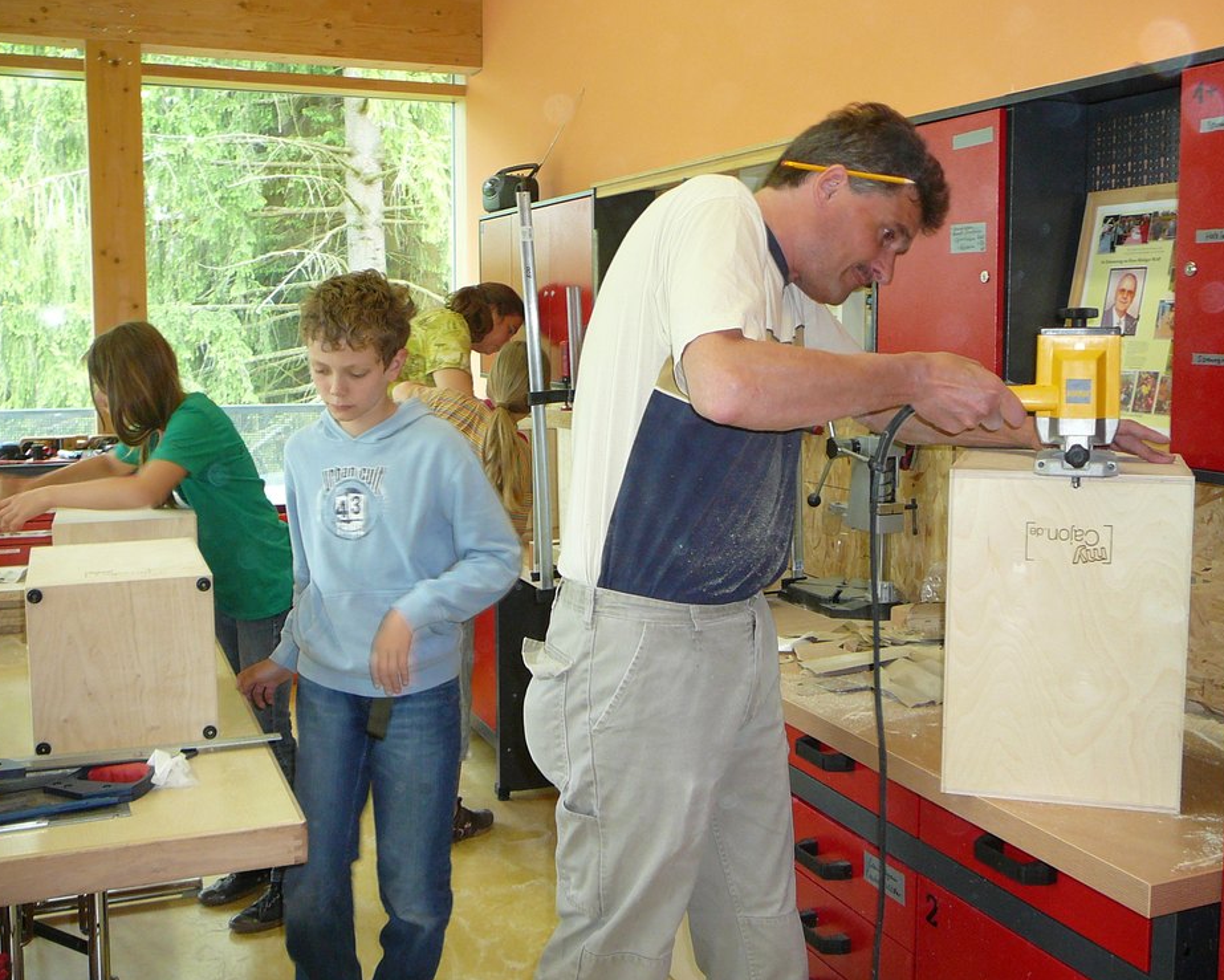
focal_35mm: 37
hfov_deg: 49.0
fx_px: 1341
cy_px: 492
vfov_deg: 40.2
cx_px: 644
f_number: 2.8
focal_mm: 5.2
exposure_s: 1/30
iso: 125
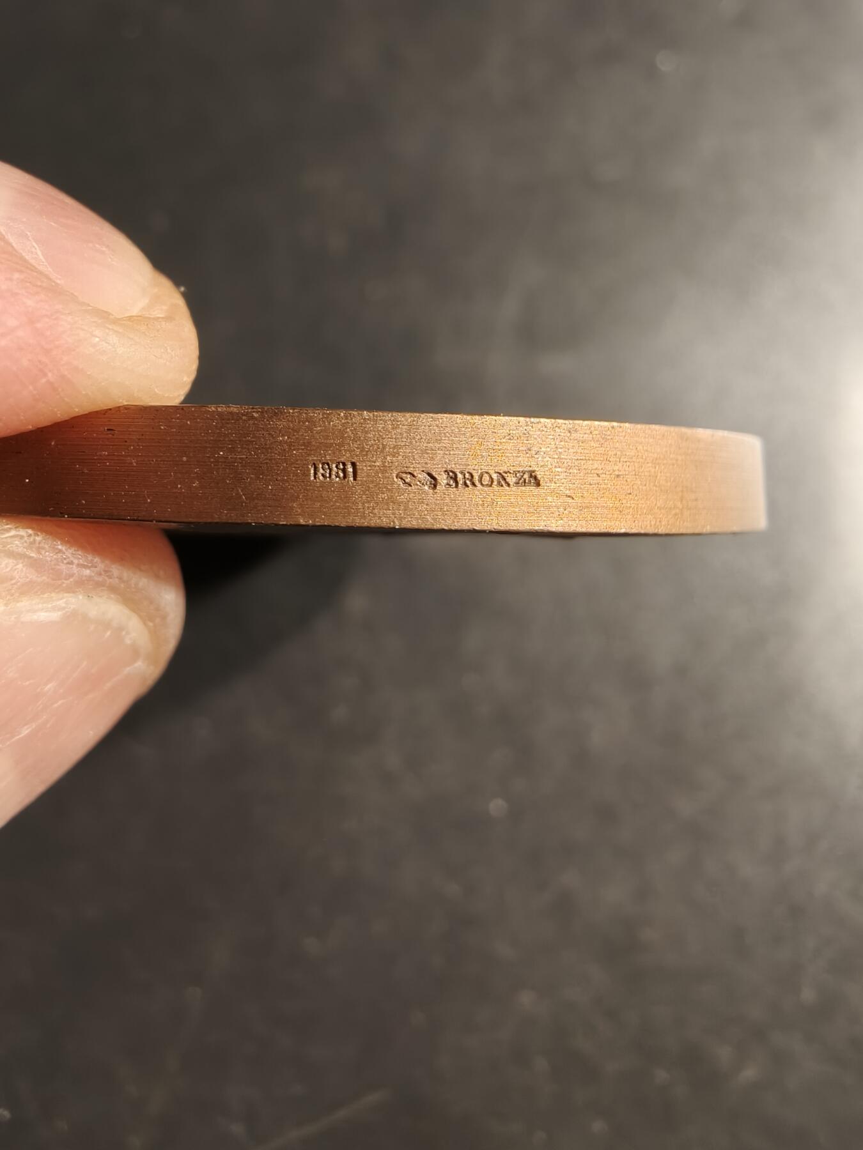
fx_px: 765
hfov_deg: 58.9
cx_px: 432
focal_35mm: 23
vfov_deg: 73.9
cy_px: 575
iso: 160
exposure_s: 1/62.1
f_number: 2
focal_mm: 2.32
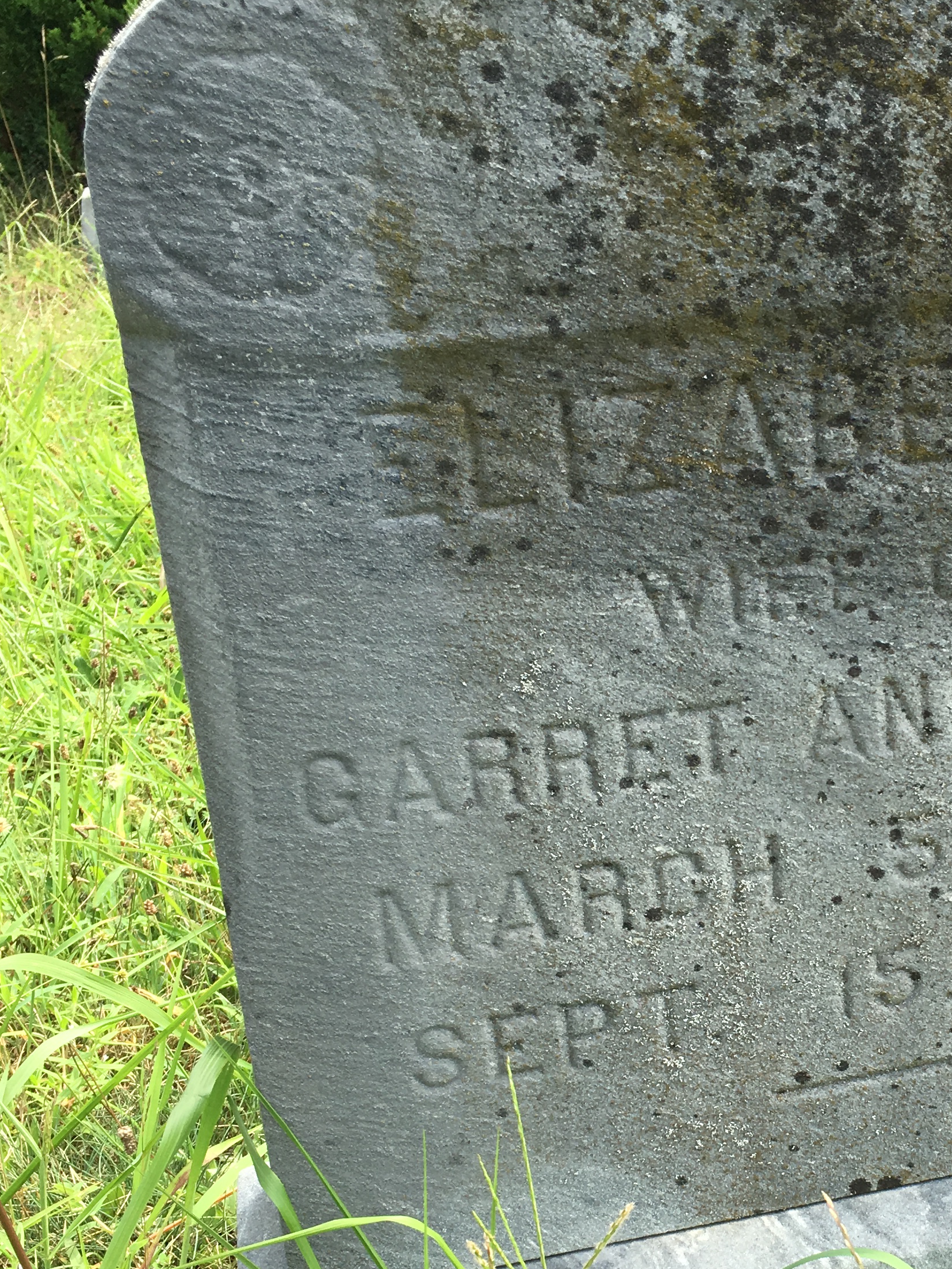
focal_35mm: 53
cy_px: 863
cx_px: 843
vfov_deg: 35.7
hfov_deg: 26.7
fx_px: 1943
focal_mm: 4.15
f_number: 2.2
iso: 25
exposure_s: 1/601
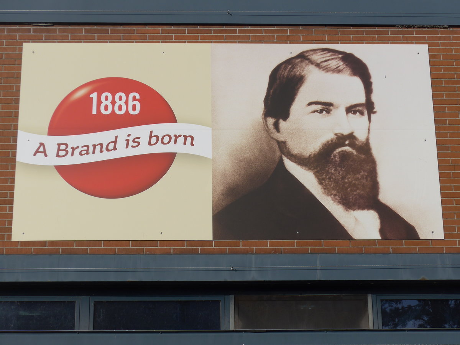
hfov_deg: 22.8
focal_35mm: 86
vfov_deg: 17.2
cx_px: 230
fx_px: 1143
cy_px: 172
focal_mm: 17
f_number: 4.5
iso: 80
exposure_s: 1/1000
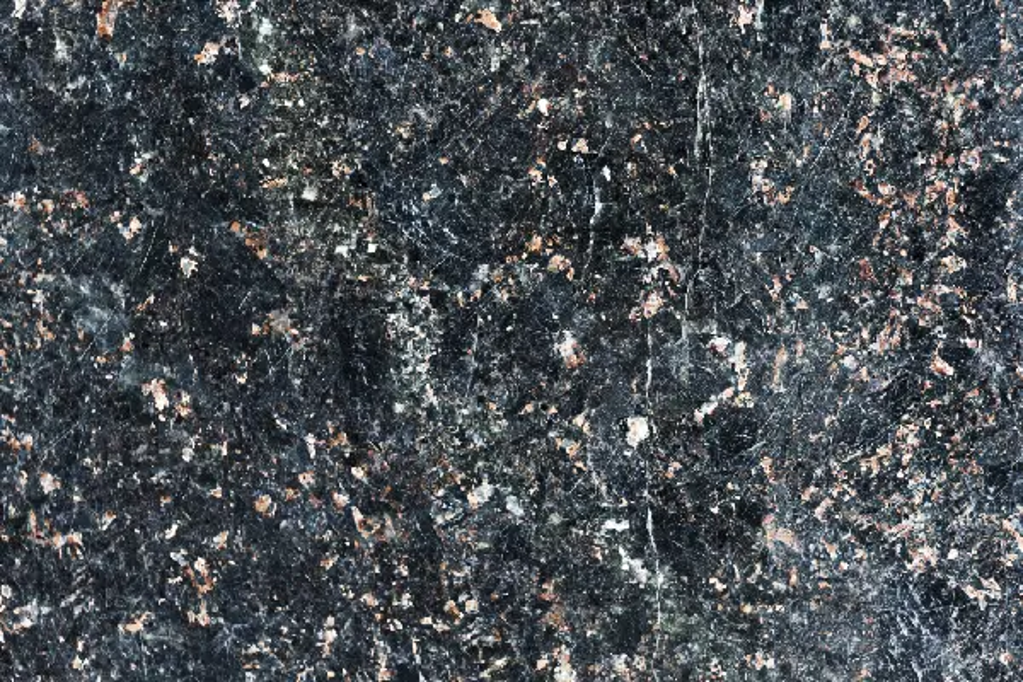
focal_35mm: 105
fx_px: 2984
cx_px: 512
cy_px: 341
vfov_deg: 13.0
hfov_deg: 19.5
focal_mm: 105
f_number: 8
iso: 100
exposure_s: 1/100
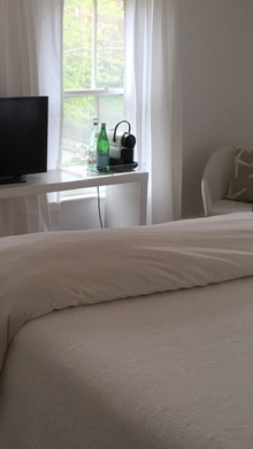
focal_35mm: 62
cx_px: 53
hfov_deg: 19.2
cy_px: 170
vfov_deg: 33.7
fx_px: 739
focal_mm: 4.15
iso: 32
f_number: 2.2
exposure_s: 1/60
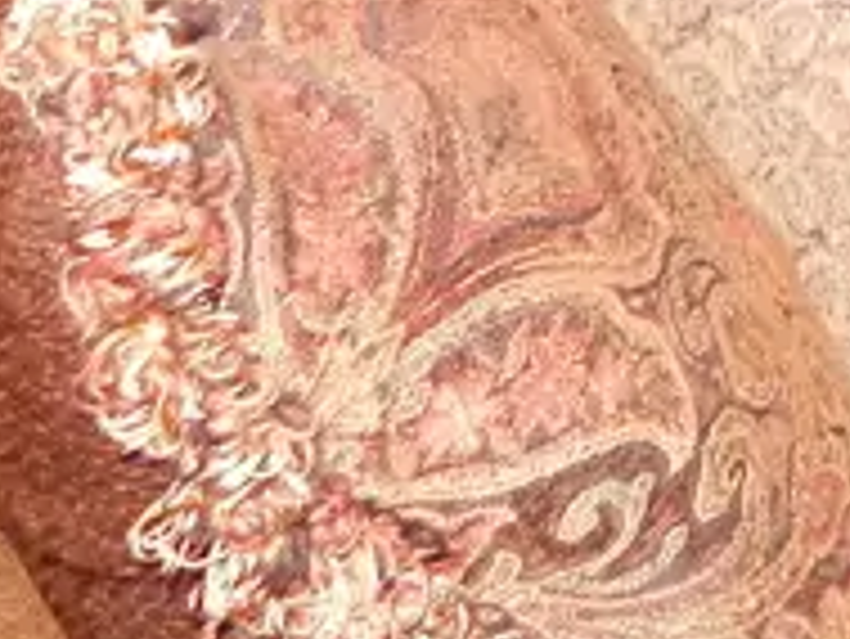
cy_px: -1228
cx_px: 1745
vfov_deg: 8.6
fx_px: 3587
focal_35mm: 146
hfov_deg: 11.9
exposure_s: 1/30
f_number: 3
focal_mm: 4
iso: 200
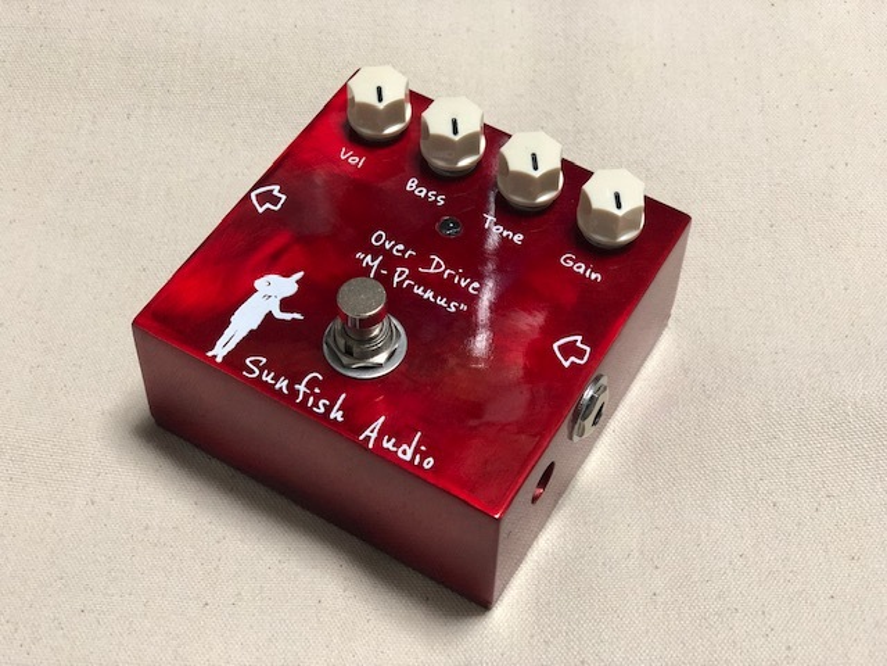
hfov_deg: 36.8
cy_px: 333
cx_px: 444
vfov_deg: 28.0
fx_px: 1332
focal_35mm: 52
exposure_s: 1/25
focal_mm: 6
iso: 160
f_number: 2.4
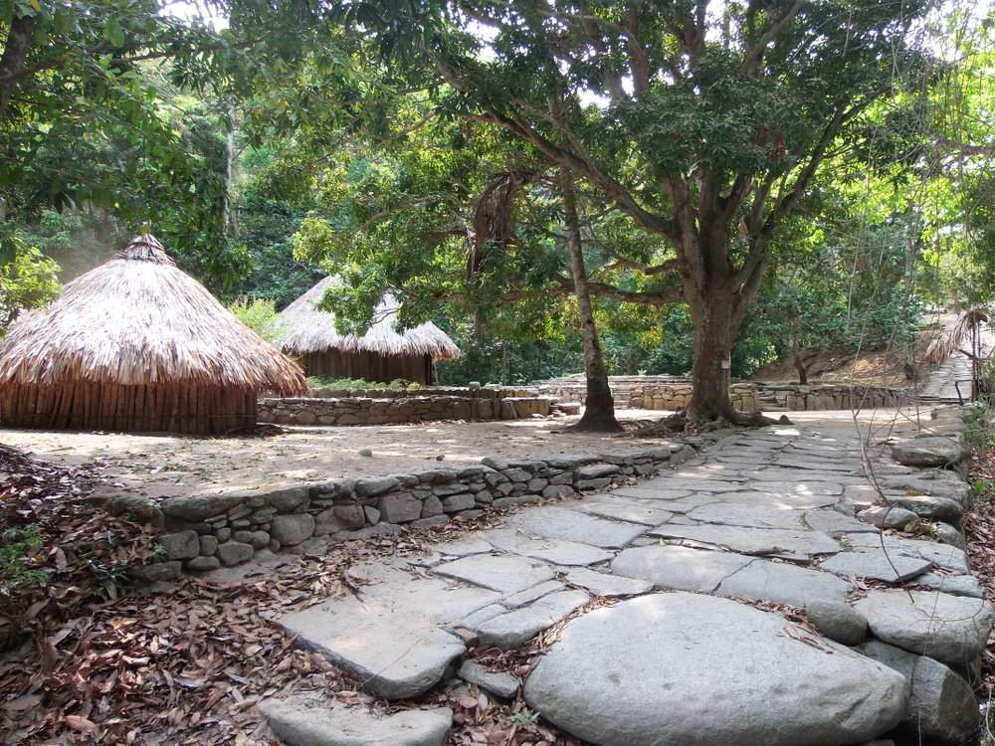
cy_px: 373
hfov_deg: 67.3
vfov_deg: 53.1
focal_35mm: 26
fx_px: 747
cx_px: 498
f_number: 3.2
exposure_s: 1/125
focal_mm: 4.66
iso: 100
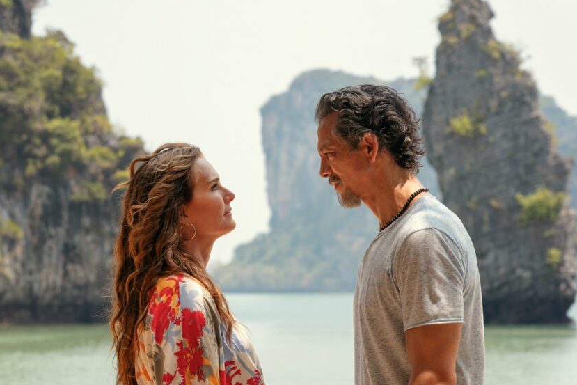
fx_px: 2036
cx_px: 264
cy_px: 180
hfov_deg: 16.1
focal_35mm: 127
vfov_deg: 10.8
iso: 160
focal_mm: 117
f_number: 8
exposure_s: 1/200
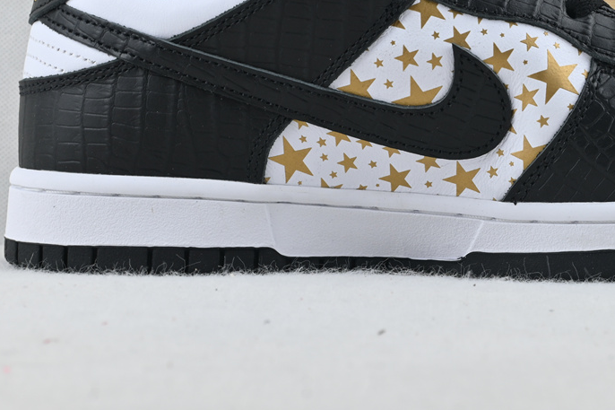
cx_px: 469
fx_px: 1457
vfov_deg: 15.9
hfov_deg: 23.6
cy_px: 83
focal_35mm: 85
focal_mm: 32.5
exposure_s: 1/15
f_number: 10
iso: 100
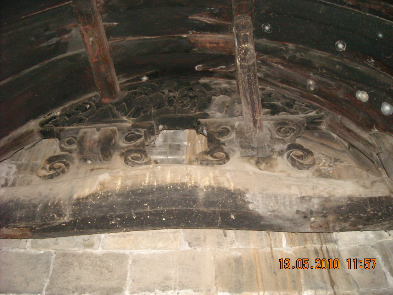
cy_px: 148
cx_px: 196
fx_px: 397
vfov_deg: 40.7
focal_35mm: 35
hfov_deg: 52.6
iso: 400
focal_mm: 5.7
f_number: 2.8
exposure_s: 1/60
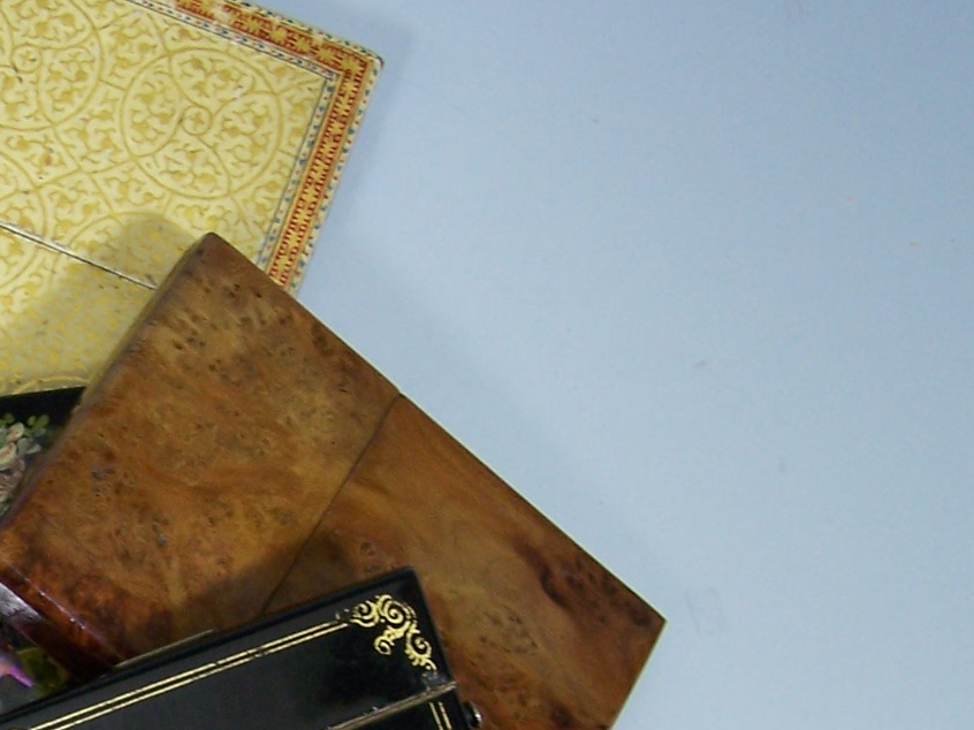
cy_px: 669
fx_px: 2588
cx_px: -36
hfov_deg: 20.5
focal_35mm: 92
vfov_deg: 15.8
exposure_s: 1/30
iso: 100
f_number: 2.8
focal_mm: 6.3
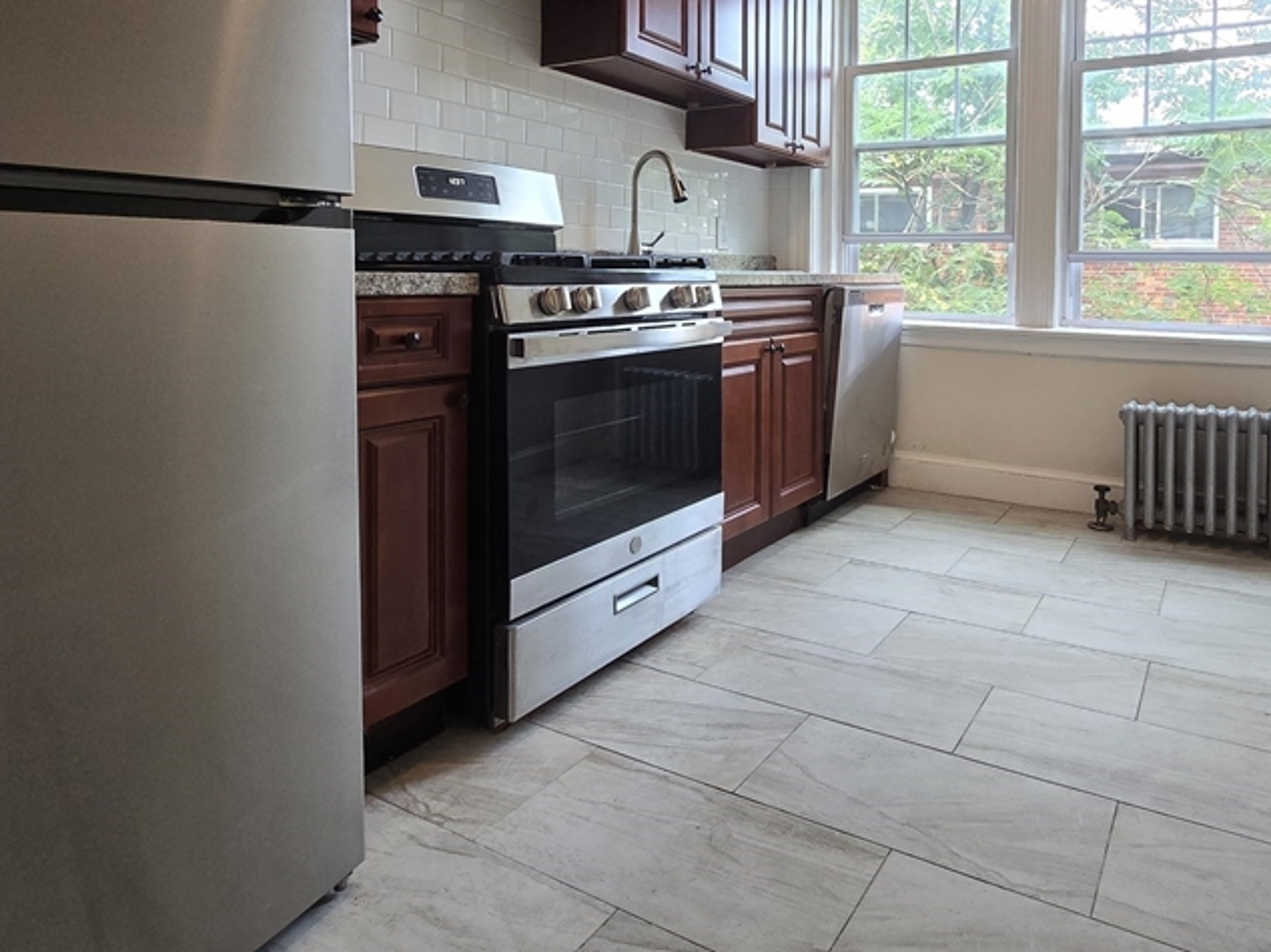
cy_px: 307
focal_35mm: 21
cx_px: 792
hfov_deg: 77.6
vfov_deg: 61.6
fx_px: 771
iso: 100
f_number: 2.2
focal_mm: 2.2
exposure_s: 1/60
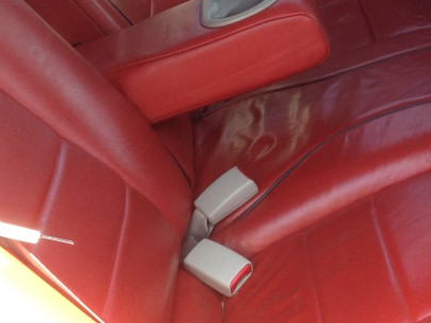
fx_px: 1033
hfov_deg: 22.8
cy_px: 110
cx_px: 416
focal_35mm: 83
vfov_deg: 17.7
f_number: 2.4
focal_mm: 4.12
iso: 80
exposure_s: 1/120
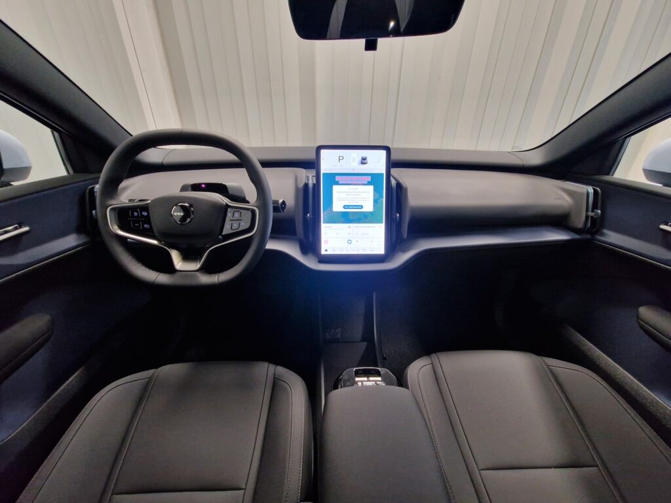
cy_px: 252
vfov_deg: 89.9
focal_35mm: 13
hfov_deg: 106.2
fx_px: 252
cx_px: 336
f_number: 2.2
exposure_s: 1/60
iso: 320
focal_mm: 2.2
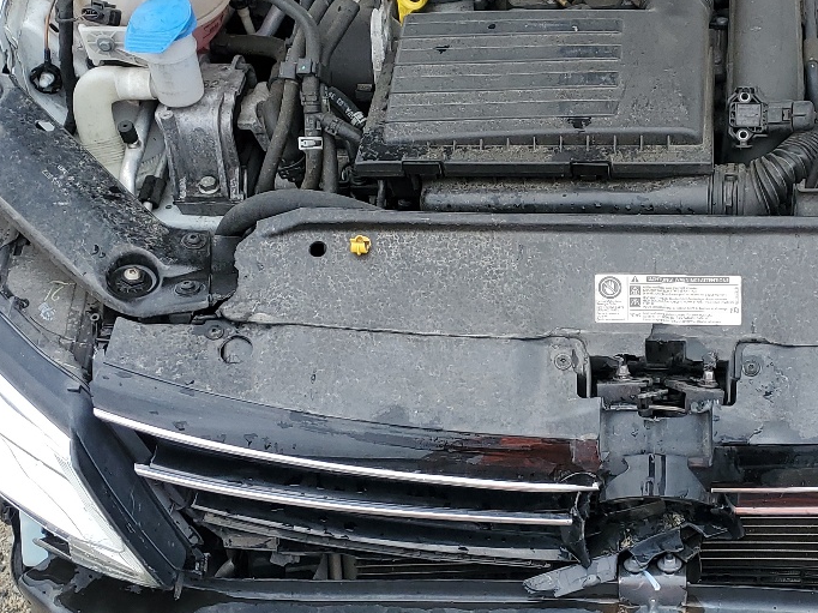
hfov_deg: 31.2
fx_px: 1441
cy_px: 313
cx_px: 597
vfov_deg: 24.0
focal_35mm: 61
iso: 50
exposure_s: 1/1250
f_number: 1.5
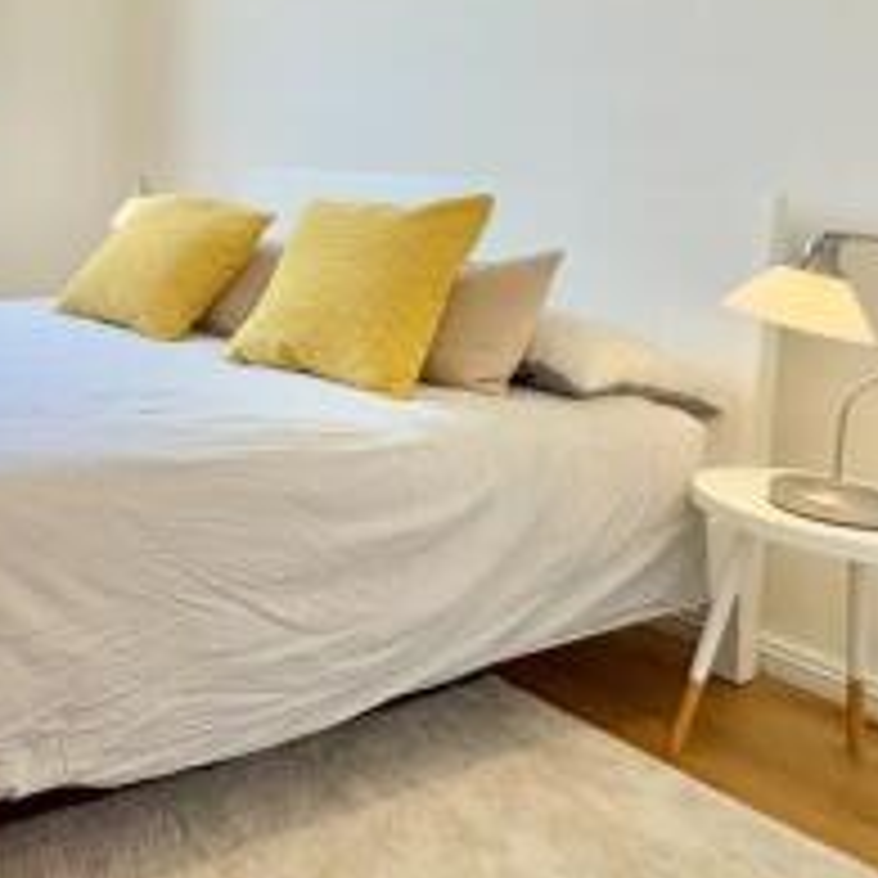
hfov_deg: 39.0
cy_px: 209
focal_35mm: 37
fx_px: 1062
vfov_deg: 43.4
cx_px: -25
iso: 40
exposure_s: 1/135
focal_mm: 2.22
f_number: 2.2
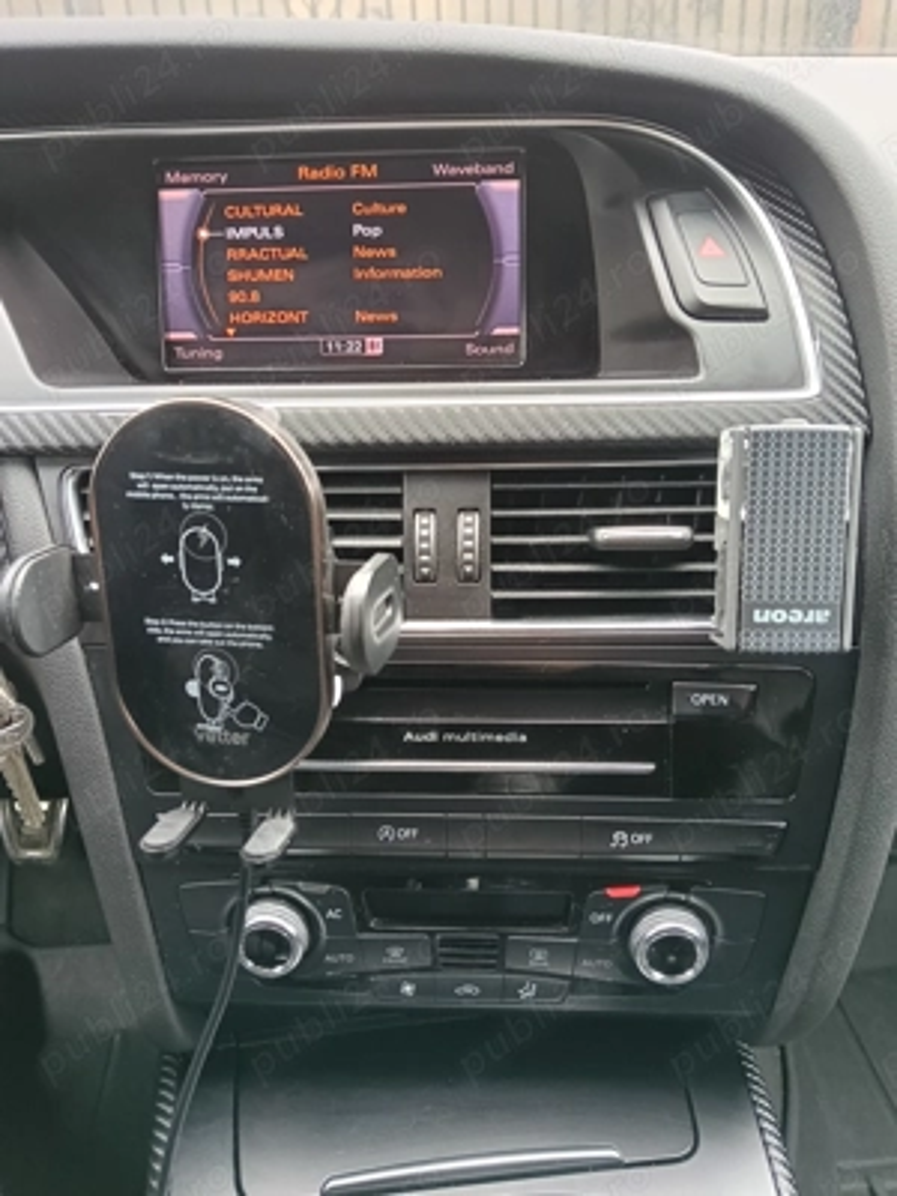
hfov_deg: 51.4
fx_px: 933
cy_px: 598
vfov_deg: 65.3
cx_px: 448
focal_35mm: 27
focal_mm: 3.98
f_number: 1.8
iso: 400
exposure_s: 1/33.3
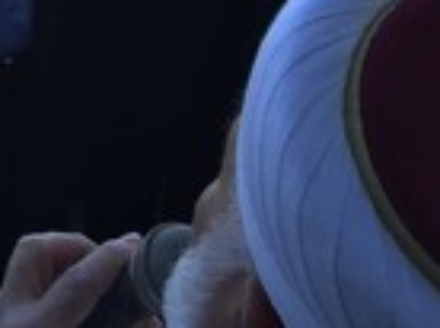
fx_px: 1789
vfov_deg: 10.0
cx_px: -424
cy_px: -245
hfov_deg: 12.4
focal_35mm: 141
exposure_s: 1/659
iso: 32
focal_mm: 4.15
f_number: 2.2
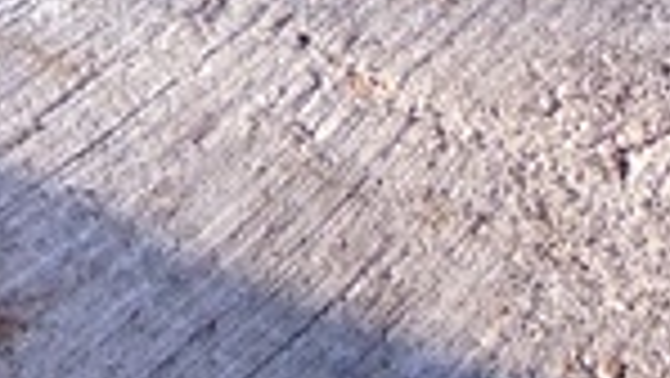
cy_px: -574
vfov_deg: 7.7
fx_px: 2577
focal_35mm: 145
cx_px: -681
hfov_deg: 12.9
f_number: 3.5
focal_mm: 5.4
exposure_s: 1/200
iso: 100
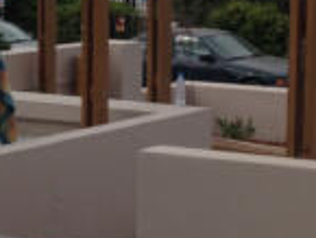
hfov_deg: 17.1
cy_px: 27
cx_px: 50
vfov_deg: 12.9
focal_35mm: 114
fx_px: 1042
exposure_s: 1/1466
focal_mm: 4.12
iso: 50
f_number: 2.4
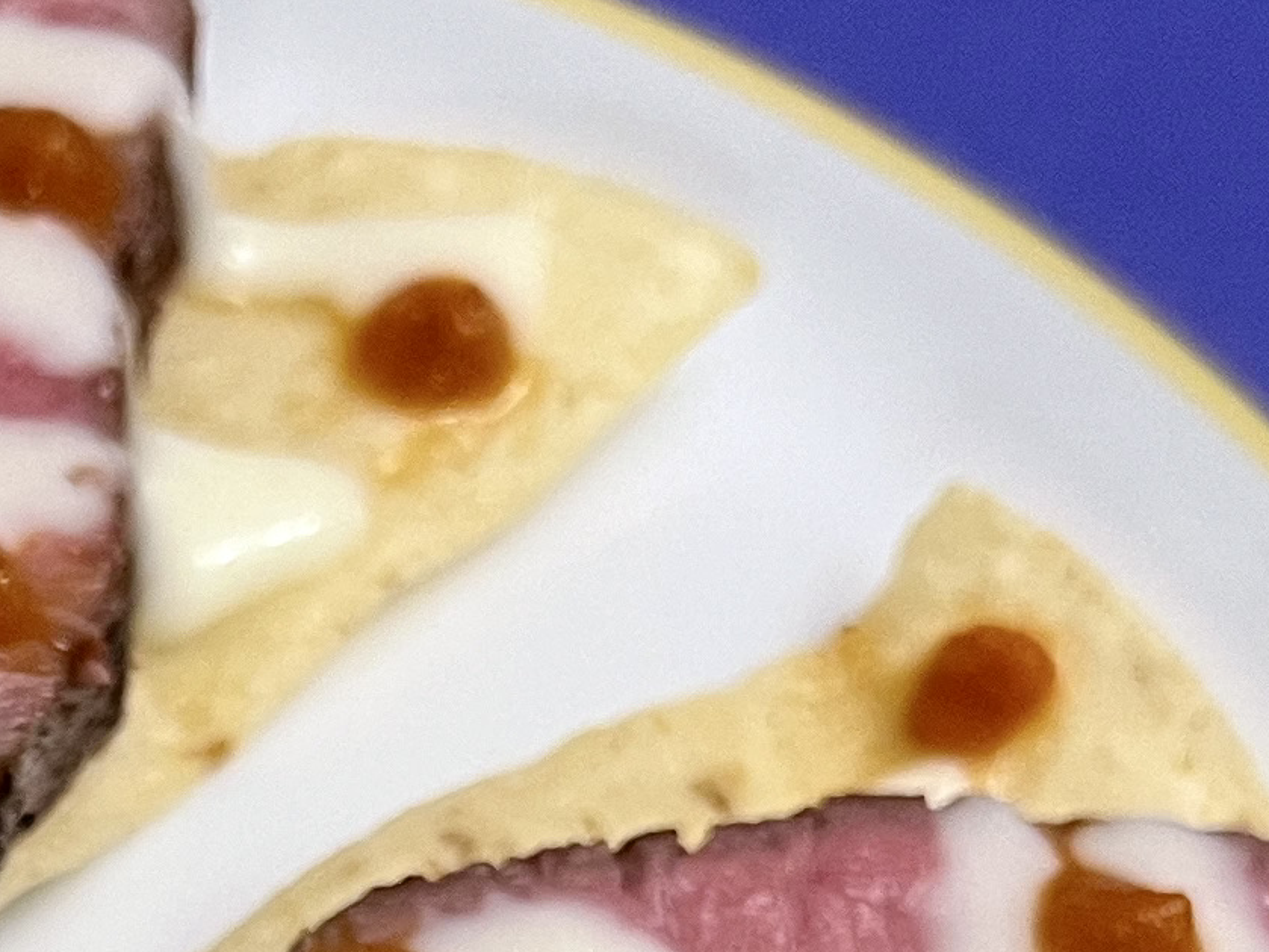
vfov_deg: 11.2
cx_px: -342
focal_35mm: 125
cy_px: 1621
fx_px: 4582
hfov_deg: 15.1
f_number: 1.5
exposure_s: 1/60
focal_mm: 5.7
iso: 200
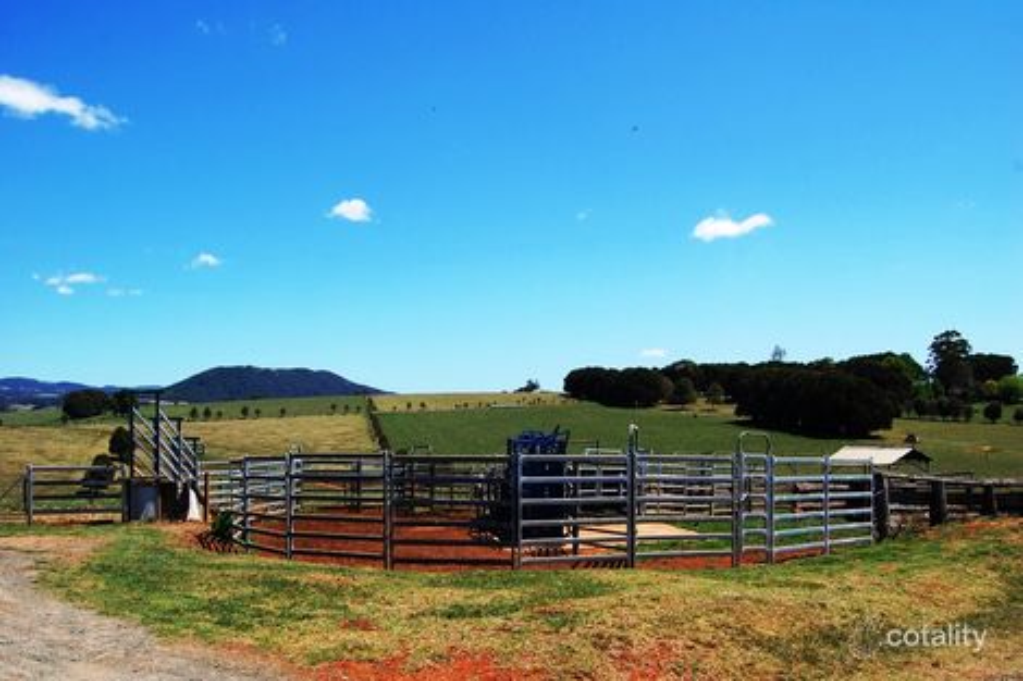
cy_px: 340
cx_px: 512
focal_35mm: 28
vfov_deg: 45.6
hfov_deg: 64.6
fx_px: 810
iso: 200
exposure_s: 1/320
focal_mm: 19
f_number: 9
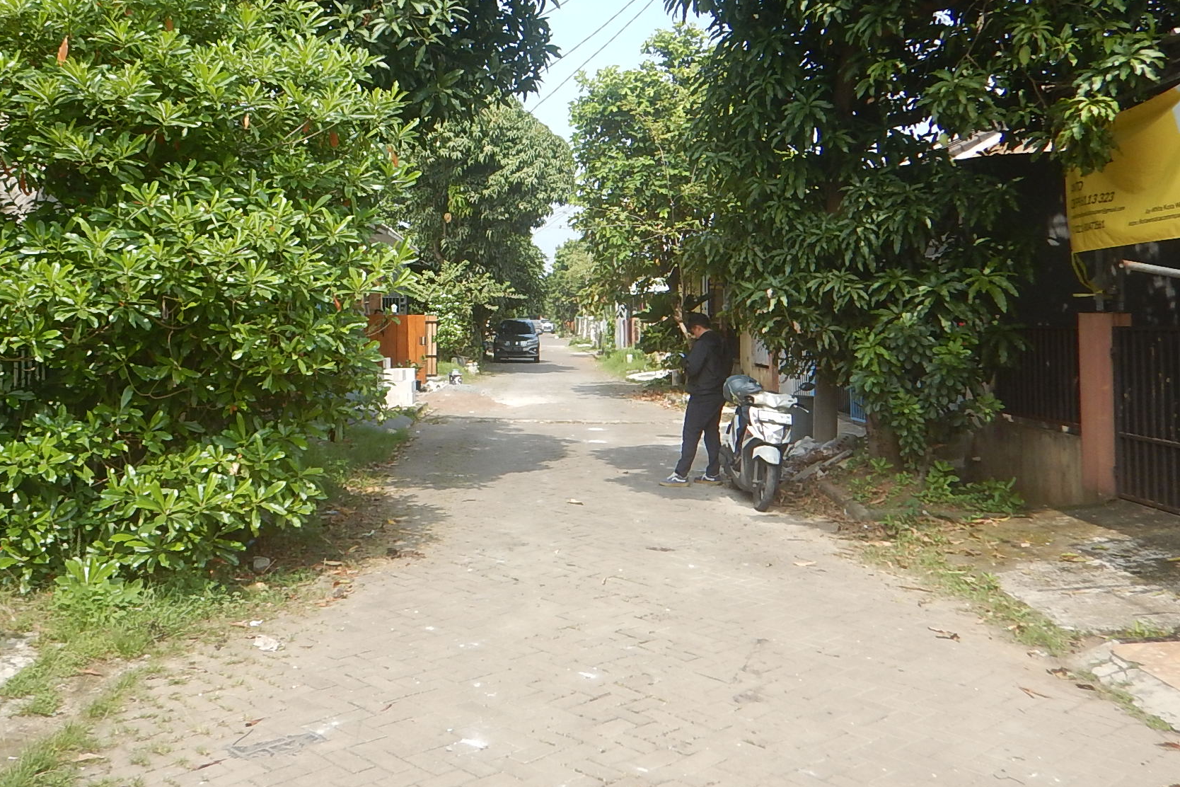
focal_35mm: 34
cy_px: 294
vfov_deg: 38.6
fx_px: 1114
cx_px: 422
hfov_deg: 55.0
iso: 125
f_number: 2.8
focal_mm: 4.3
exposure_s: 1/800
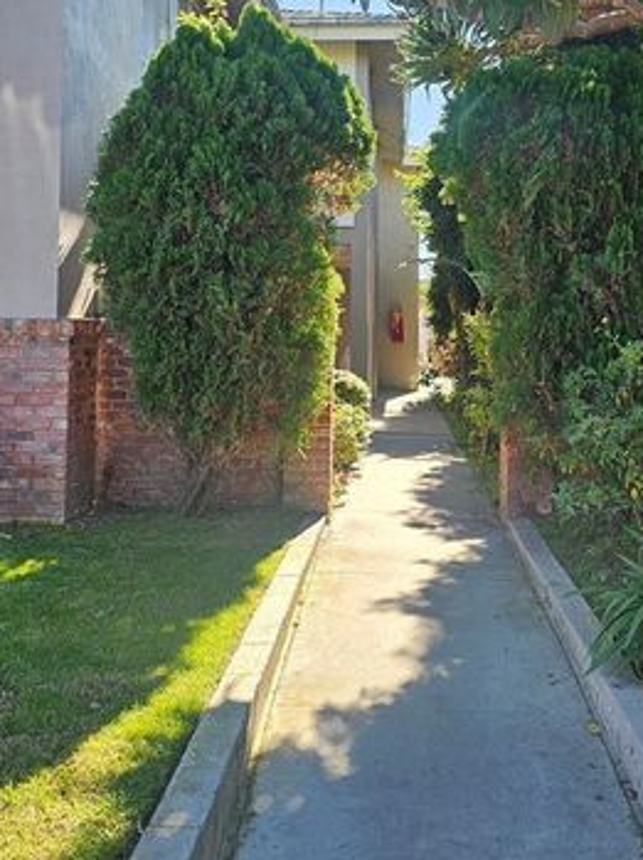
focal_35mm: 44
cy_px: 307
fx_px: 1092
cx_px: 360
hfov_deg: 32.8
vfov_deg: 42.6
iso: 10
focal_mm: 6.3
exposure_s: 1/135
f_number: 1.7
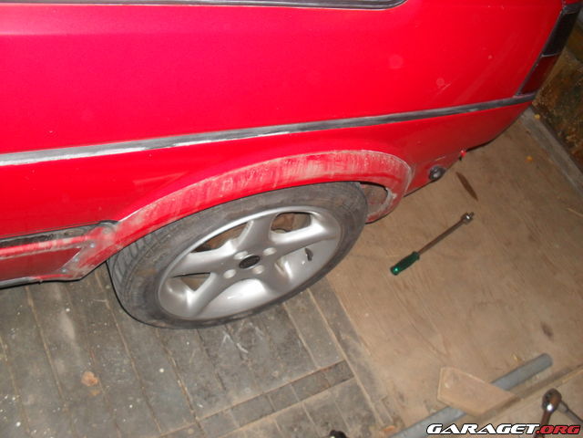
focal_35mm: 35
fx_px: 589
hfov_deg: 52.6
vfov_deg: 40.7
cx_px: 292
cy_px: 219
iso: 200
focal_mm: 6.3
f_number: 3.2
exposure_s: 1/45
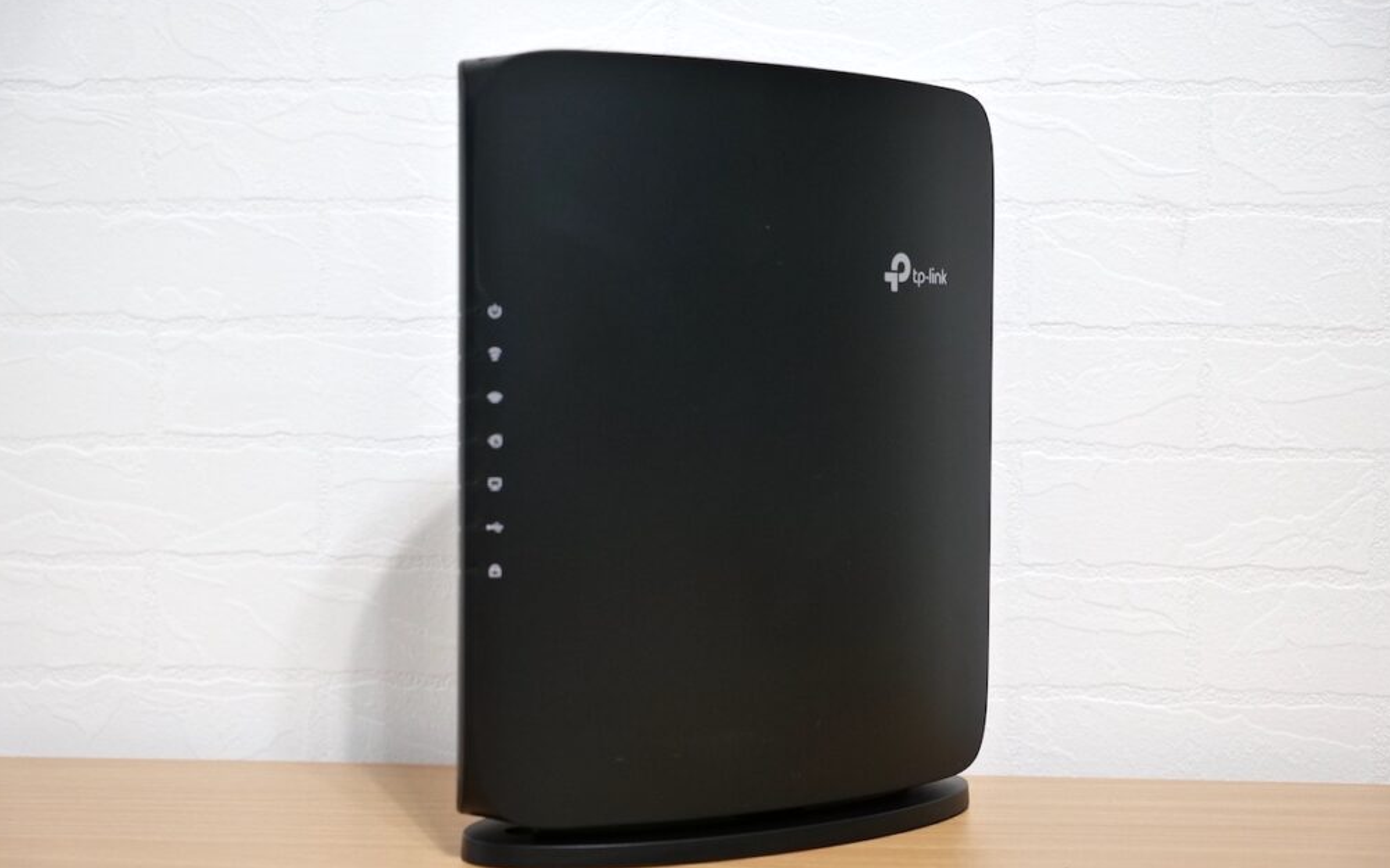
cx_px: 696
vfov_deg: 25.8
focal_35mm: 50
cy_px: 455
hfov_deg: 40.3
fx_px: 1894
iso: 1600
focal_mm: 33
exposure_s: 1/60
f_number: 4
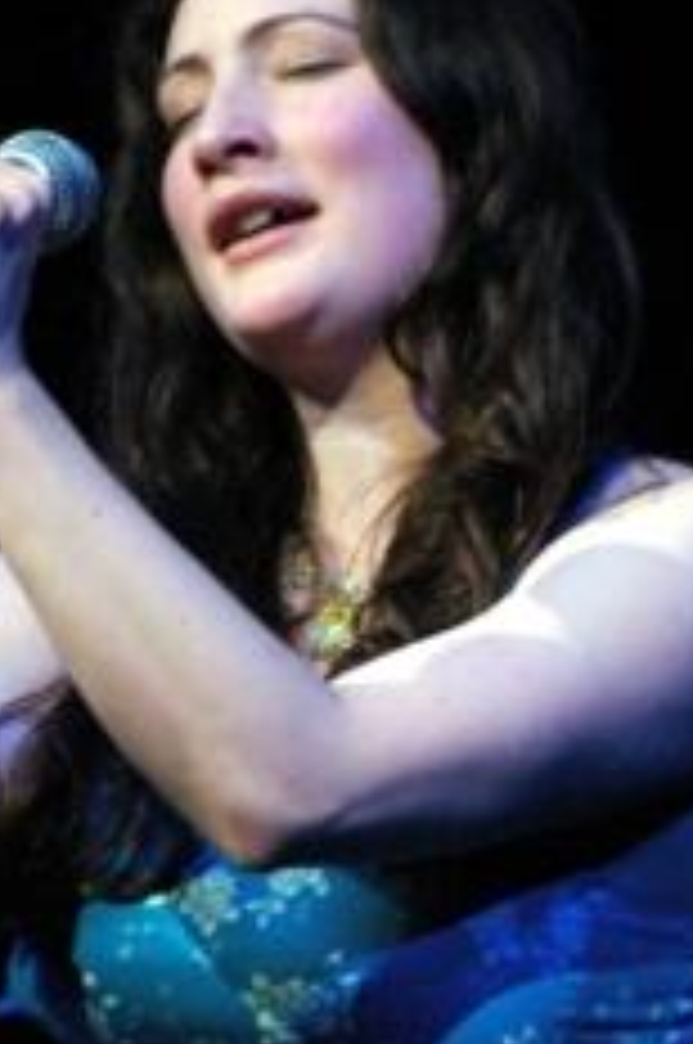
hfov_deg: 2.3
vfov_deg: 3.4
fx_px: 17607
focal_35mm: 608
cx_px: 238
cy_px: 770
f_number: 5.6
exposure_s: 1/60
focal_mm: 210
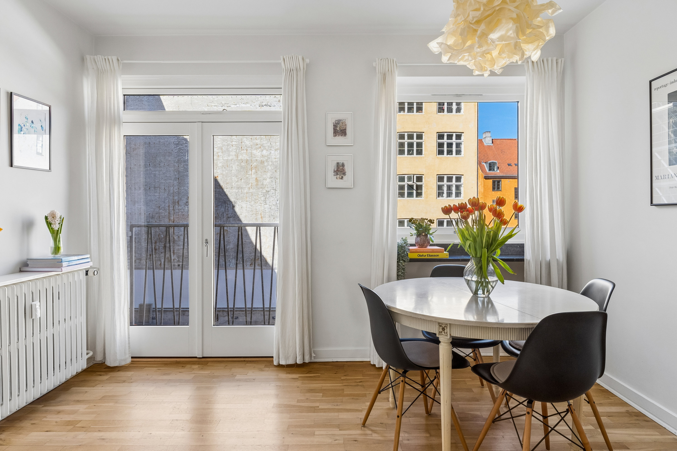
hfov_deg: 82.9
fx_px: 384
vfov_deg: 60.9
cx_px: 338
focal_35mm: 20
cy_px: 226
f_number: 7.1
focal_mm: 13.6
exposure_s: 1/250
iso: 400
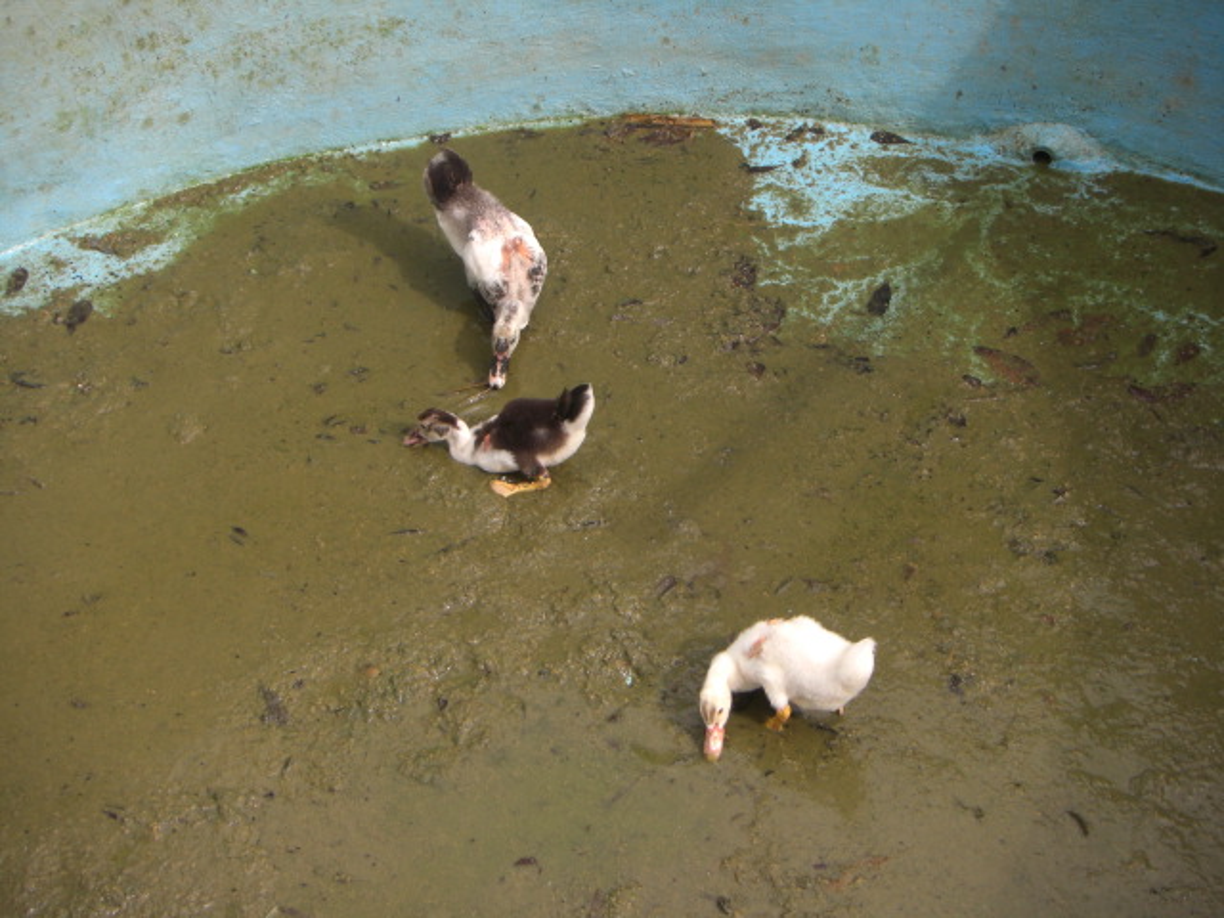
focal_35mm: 76
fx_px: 2687
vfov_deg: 19.4
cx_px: 612
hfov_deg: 25.7
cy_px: 459
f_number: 4
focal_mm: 12.6
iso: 64
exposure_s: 1/200
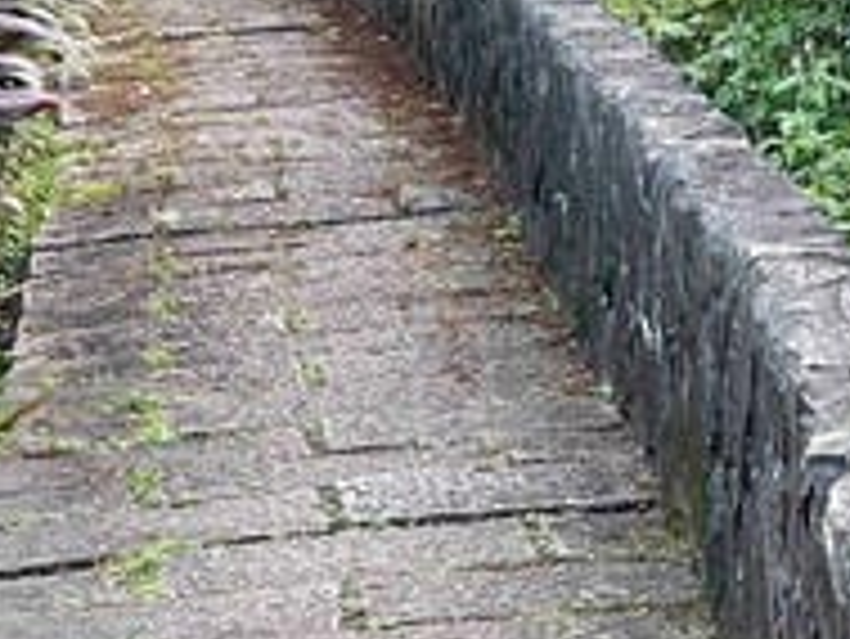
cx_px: 810
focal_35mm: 165
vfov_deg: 8.9
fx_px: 4054
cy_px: -166
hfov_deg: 11.9
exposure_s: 1/286
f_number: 1.5
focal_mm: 5.7
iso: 50
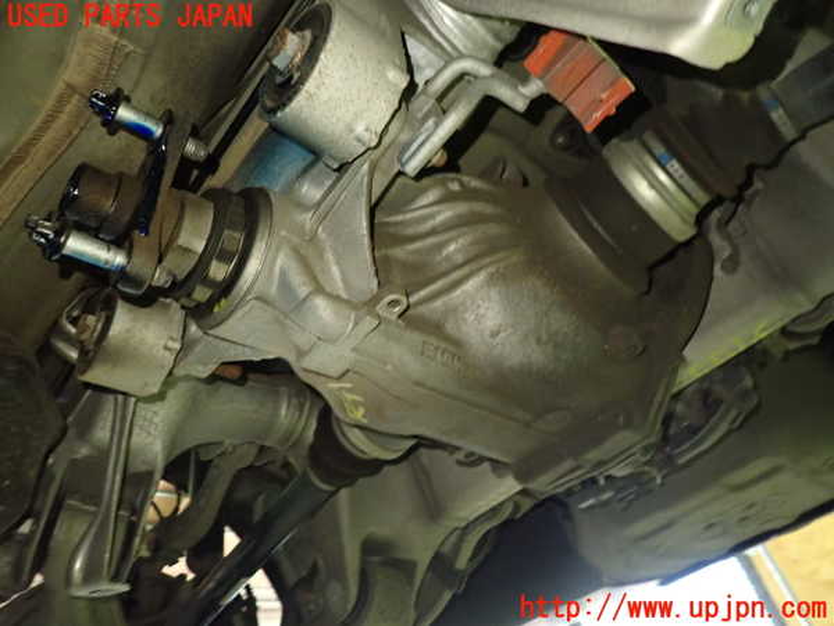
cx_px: 417
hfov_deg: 69.4
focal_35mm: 25
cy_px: 313
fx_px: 602
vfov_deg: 54.9
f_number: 2
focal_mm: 4.5
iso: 800
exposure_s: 1/25
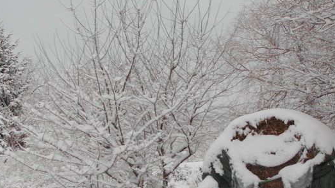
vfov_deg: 8.0
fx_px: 1350
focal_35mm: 152
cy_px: 110
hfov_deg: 14.1
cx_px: 136
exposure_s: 1/134
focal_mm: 24
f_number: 13.4
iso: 100
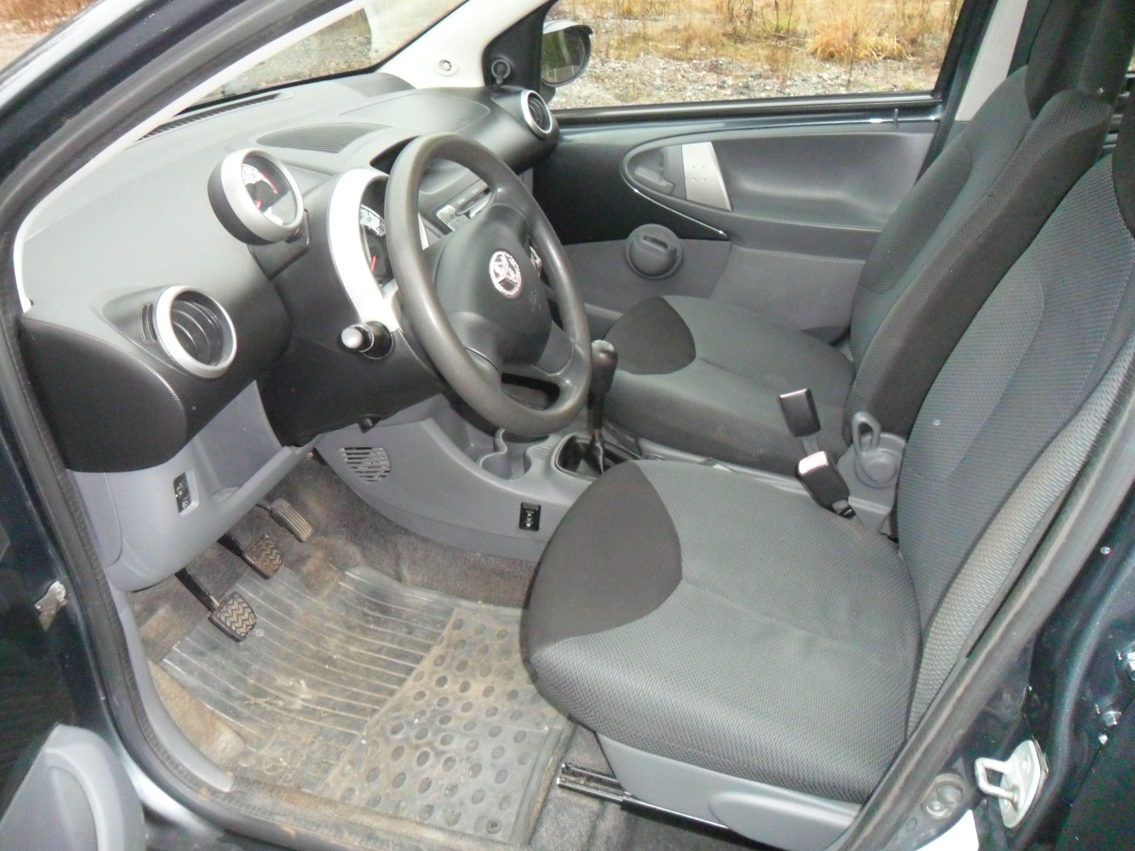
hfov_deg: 65.3
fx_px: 885
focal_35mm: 27
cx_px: 568
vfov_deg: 51.4
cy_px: 426
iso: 400
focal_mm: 4.9
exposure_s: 1/45
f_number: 3.5
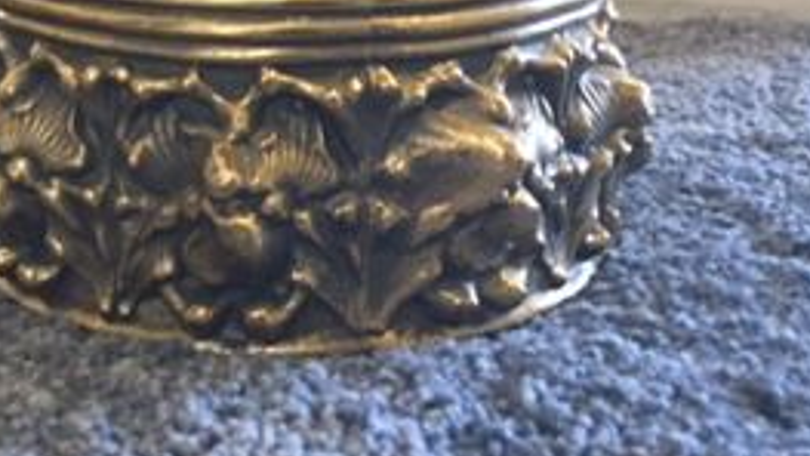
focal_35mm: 77
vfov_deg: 14.5
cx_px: 262
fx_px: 1654
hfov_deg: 27.3
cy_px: -262
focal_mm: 4.15
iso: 200
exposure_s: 1/30
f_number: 2.2
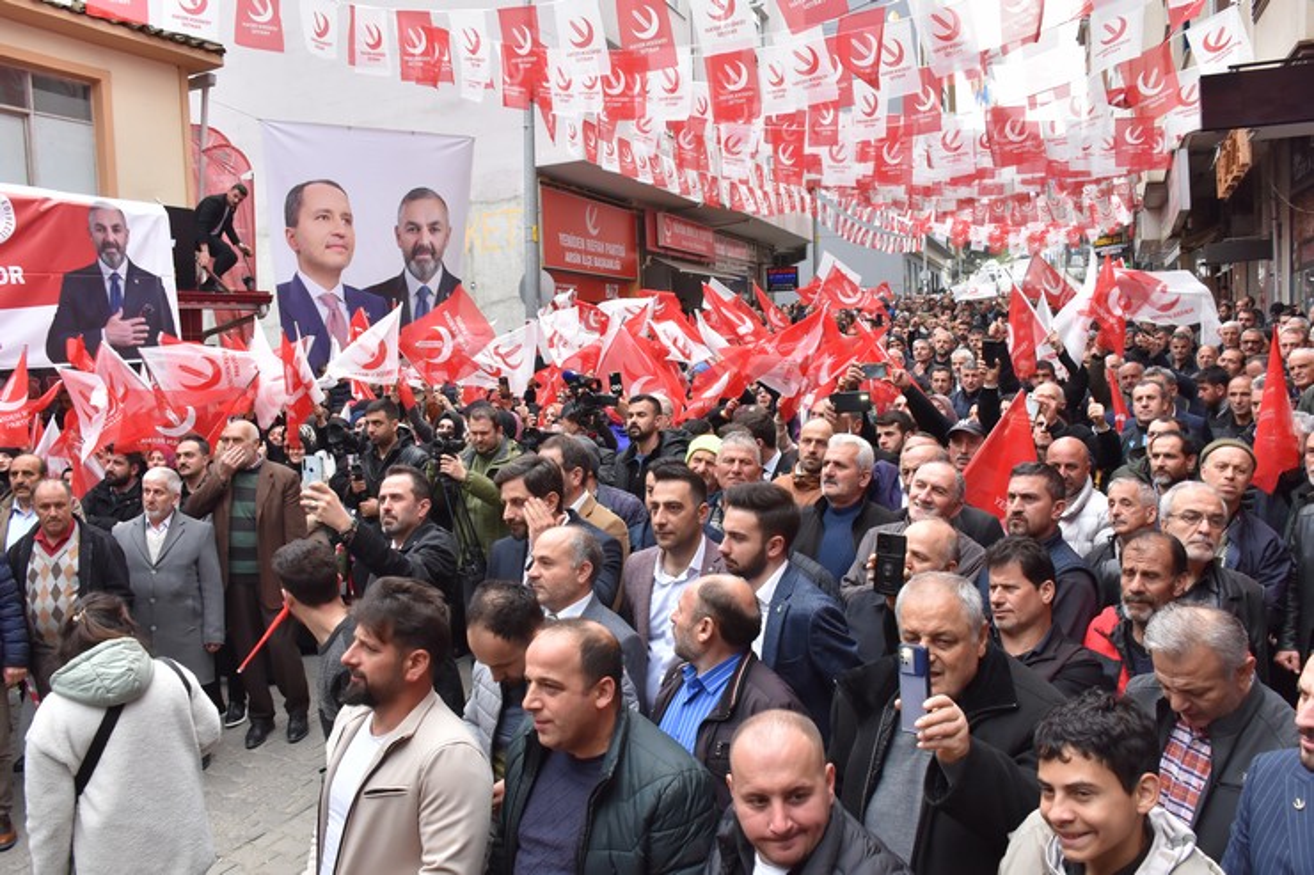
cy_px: 438
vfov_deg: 47.9
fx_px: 985
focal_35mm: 27
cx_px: 657
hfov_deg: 67.4
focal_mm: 18
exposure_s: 1/320
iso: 800
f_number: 8
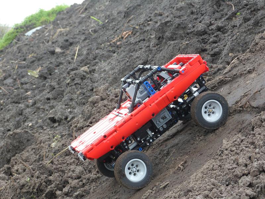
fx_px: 643
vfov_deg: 17.6
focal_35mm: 84
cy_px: 100
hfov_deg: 23.3
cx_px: 132
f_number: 5.1
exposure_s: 1/45
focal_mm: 14
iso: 100
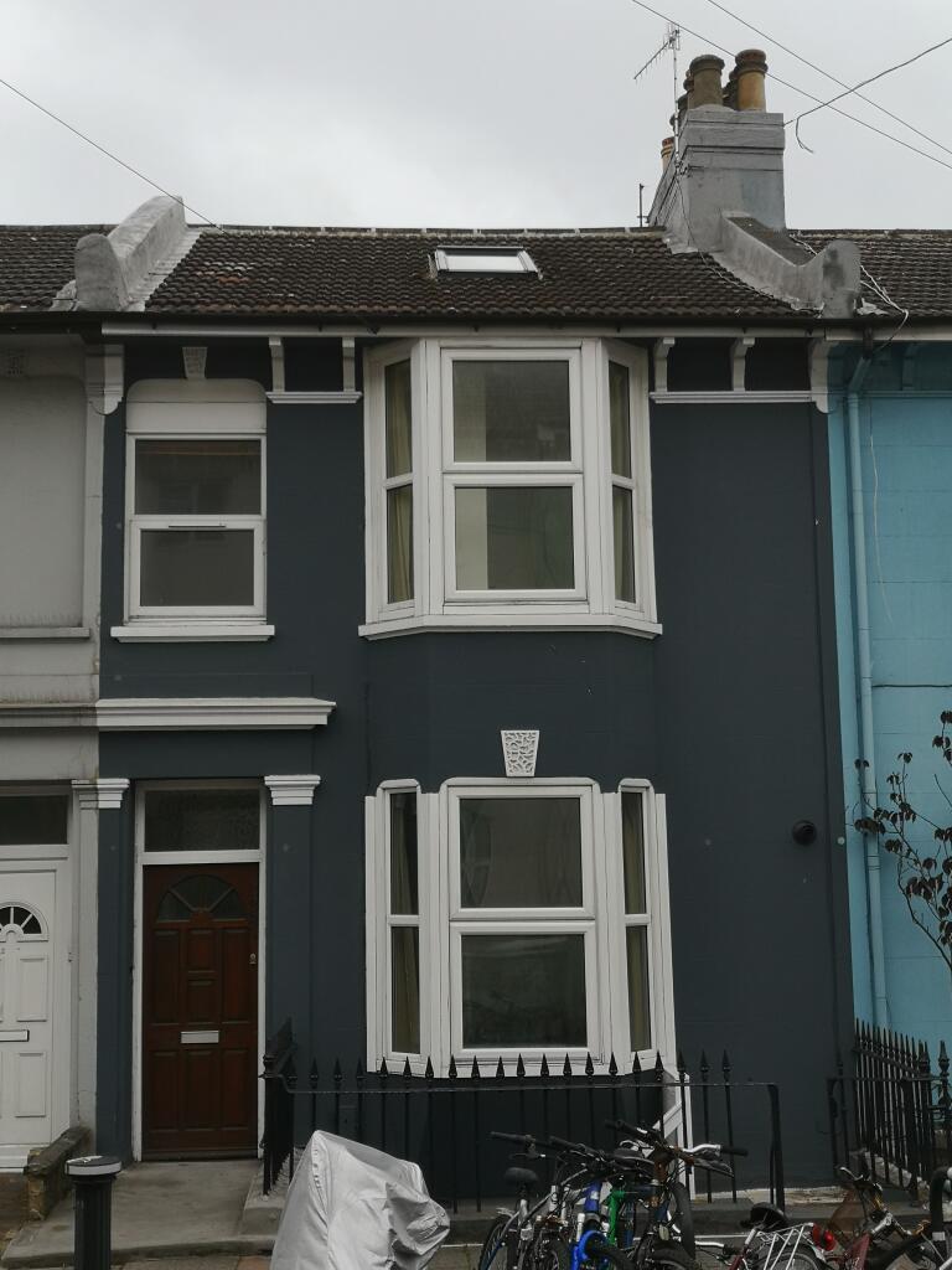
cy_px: 635
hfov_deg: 32.2
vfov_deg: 42.1
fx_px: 1650
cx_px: 476
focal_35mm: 45
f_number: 1.8
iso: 50
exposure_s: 1/844
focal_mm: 3.95
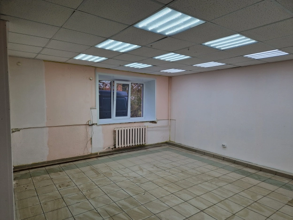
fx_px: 195
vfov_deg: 58.9
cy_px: 110
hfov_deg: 73.9
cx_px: 146
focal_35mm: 23
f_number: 1.8
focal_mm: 5.4
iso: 50
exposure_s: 1/187
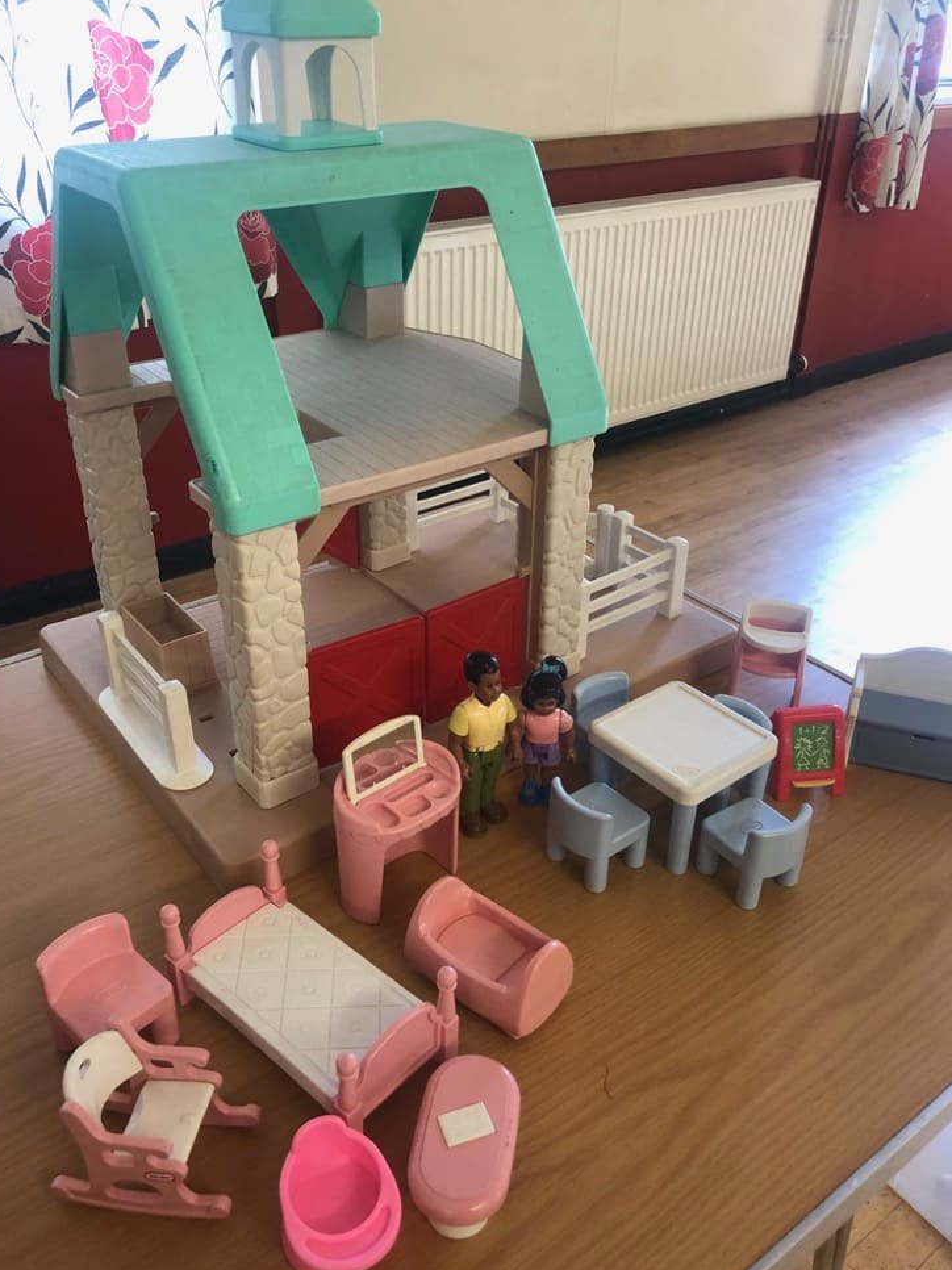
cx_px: 477
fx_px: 1064
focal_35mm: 29
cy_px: 636
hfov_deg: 48.2
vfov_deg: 61.7
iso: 40
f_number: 1.8
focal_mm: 4
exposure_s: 1/20
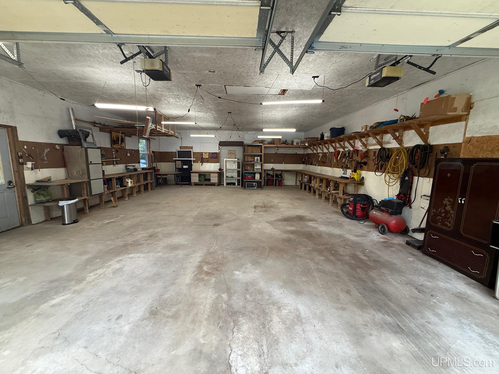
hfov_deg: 102.1
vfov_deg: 85.7
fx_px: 202
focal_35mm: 14
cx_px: 250
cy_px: 187
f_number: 2.2
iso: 250
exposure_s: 1/120
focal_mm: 2.22
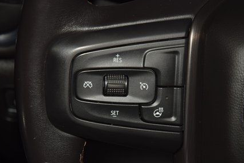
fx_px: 1065
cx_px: 137
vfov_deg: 8.8
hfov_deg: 13.1
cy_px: 90
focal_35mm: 157
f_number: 8
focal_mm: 70
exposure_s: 1/125
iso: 100
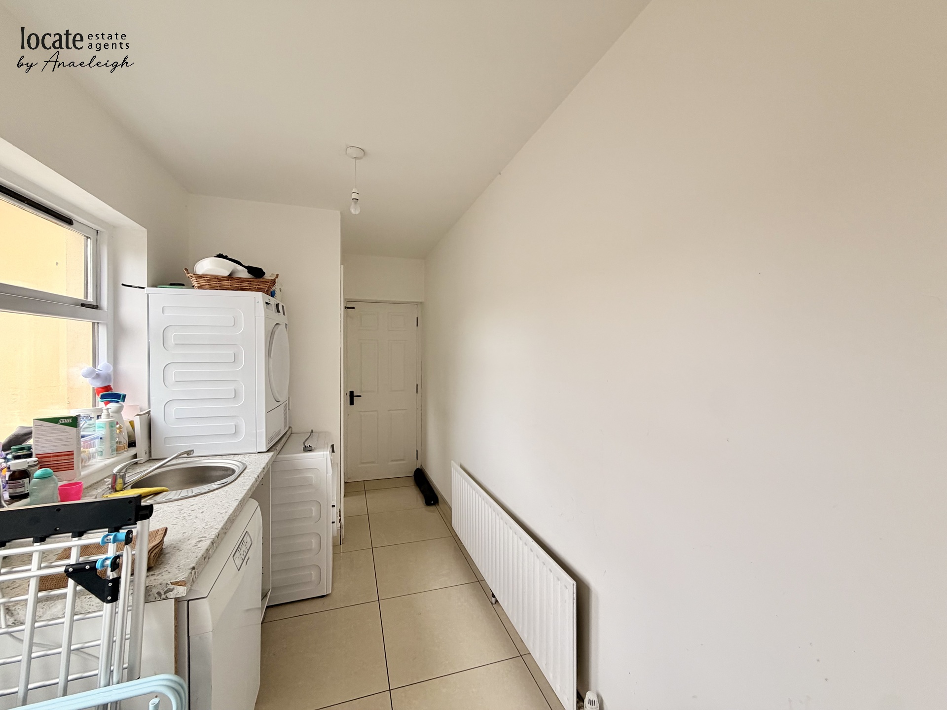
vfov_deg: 85.7
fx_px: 383
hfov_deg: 102.1
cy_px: 355
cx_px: 474
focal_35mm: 14
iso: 100
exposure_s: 1/121
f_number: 2.2
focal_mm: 2.22
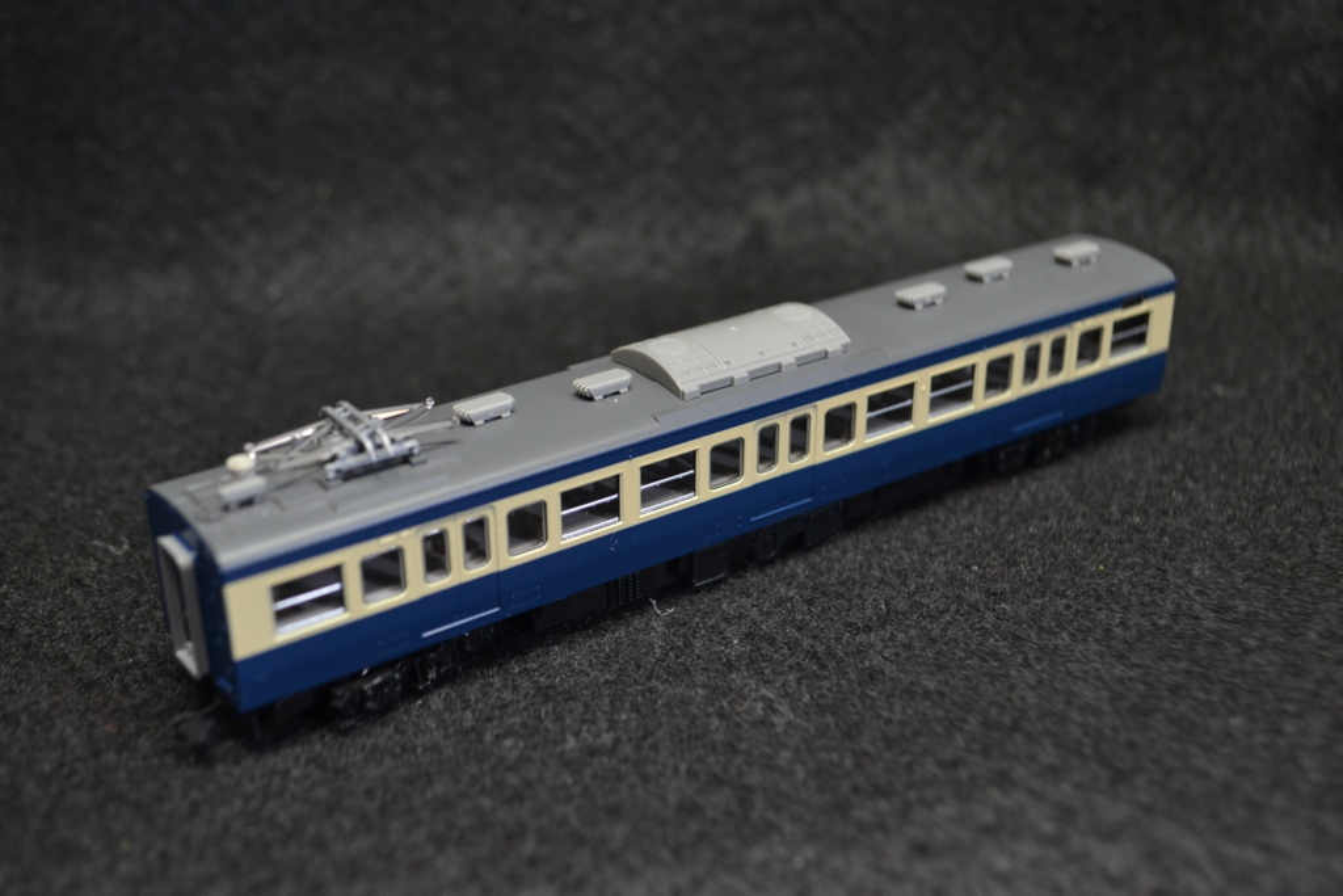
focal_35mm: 48
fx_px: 1791
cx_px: 672
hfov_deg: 41.1
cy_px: 448
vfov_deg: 28.1
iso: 800
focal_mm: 32
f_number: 4.8
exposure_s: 1/20
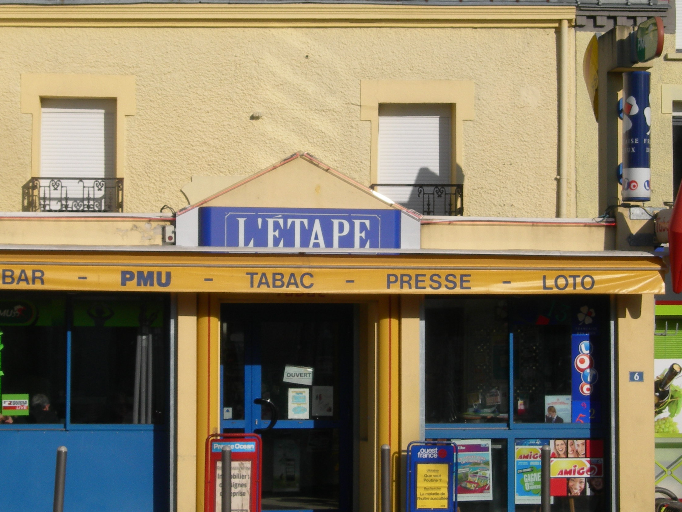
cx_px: 322
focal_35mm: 127
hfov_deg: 15.5
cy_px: 253
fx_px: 2502
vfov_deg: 11.7
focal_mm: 19.1
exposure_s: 1/460
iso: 50
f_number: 7.3
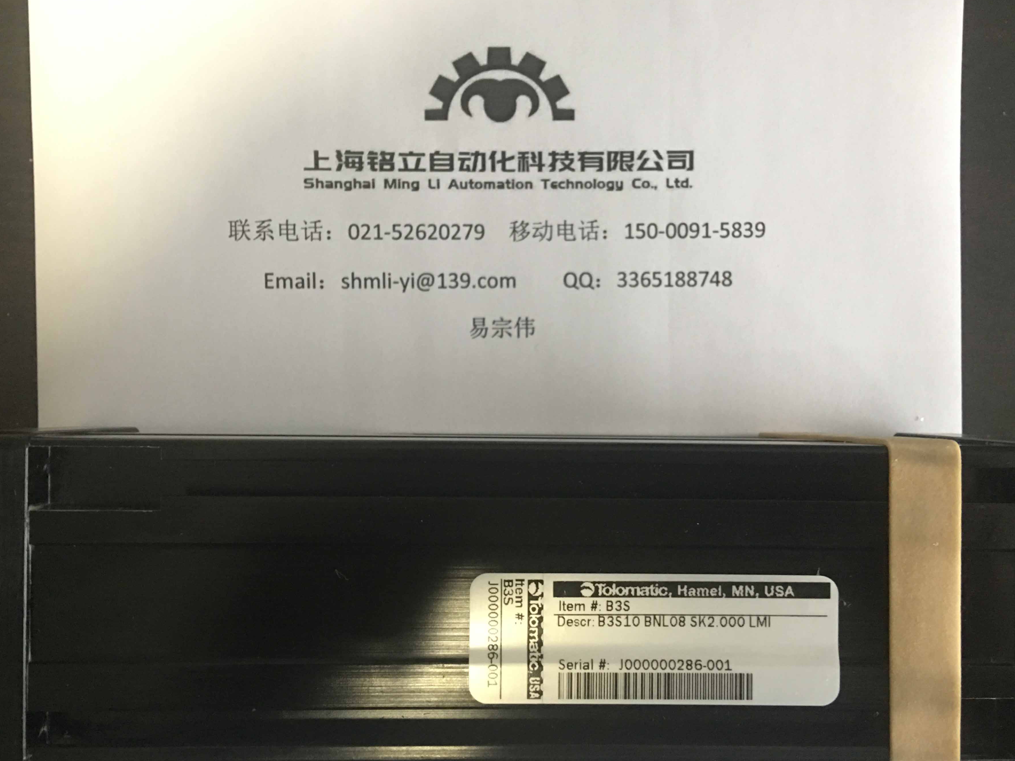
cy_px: 420
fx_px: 968
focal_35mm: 33
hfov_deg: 55.4
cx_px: 507
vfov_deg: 42.9
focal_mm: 4.15
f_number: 2.2
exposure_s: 1/8
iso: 160
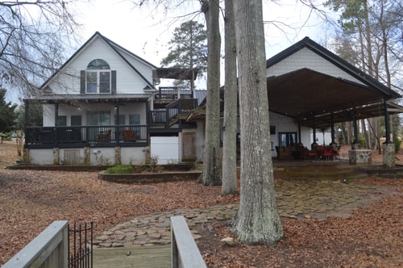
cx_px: 202
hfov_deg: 67.4
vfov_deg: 47.8
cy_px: 134
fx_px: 302
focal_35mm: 27
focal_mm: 18
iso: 100
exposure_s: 1/160
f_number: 6.3
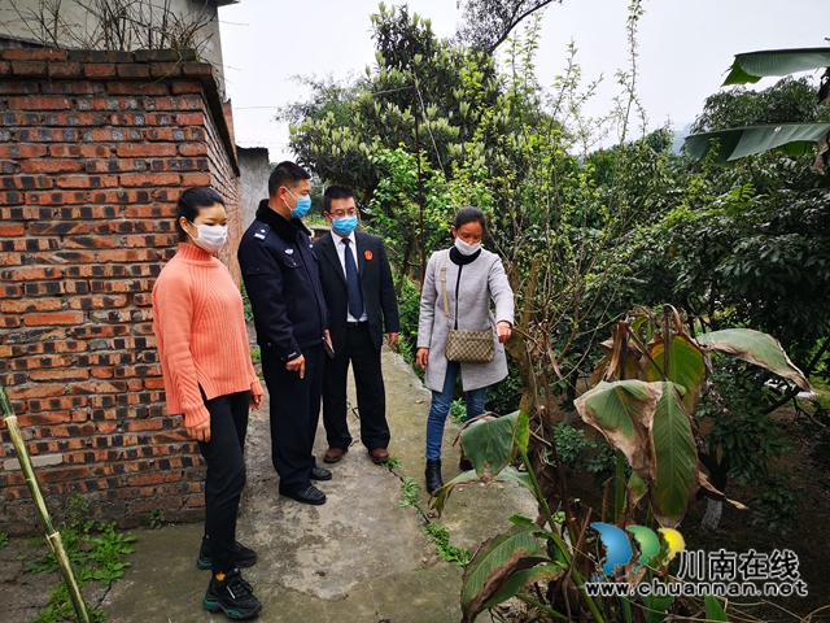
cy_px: 312
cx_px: 415
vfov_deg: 51.4
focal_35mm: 27
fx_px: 647
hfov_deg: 65.3
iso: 50
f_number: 1.8
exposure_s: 1/501
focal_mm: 5.58
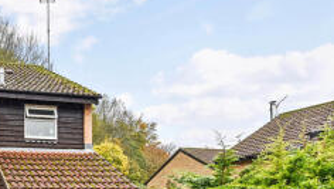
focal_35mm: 38
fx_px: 337
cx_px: 0
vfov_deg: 29.1
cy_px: 193
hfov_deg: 44.8
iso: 400
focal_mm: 18
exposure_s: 1/200
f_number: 8
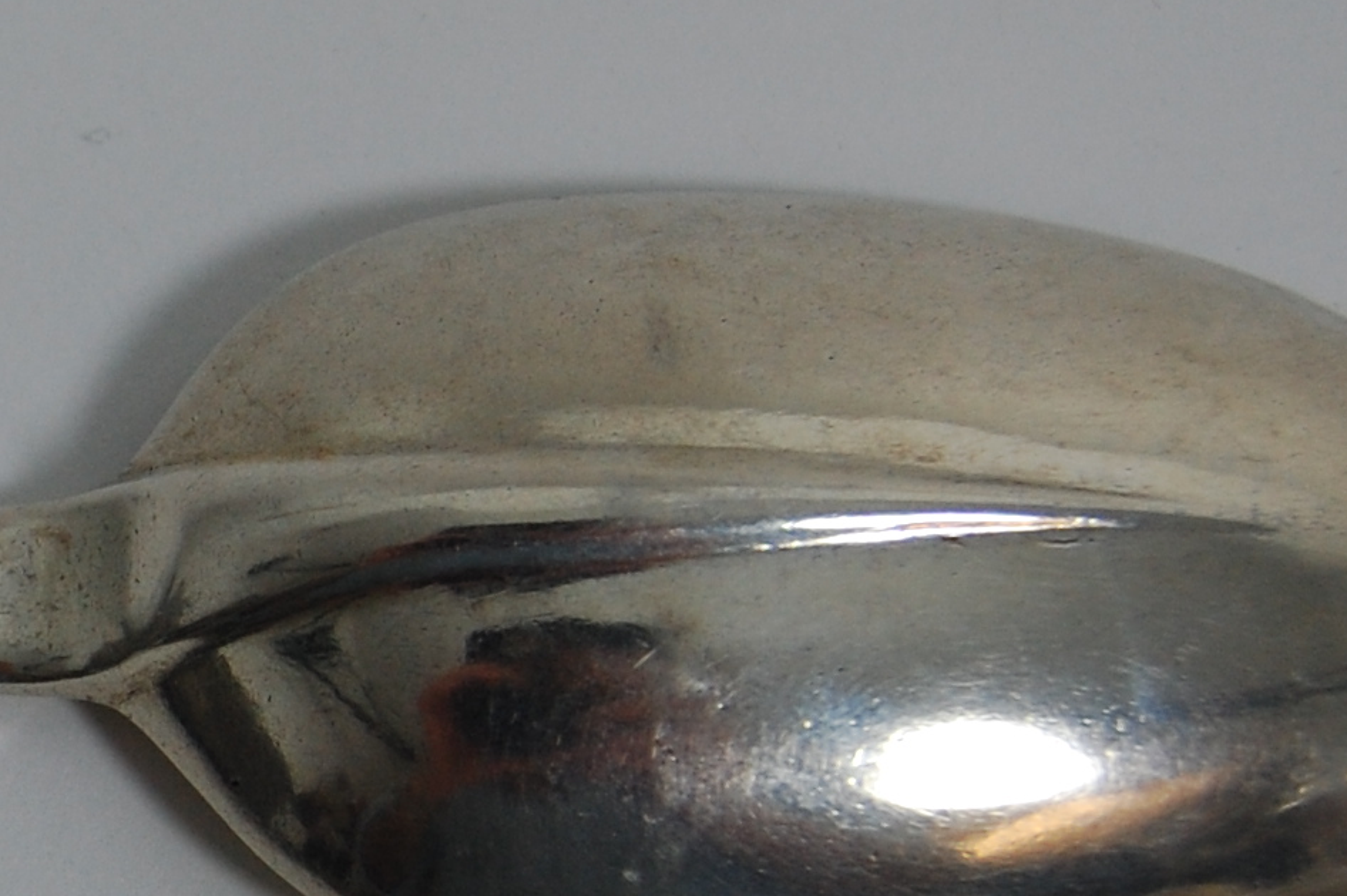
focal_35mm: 124
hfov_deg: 15.5
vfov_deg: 11.0
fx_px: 4636
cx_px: -524
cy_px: 611
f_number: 5.6
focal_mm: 26
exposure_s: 1/125
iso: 400
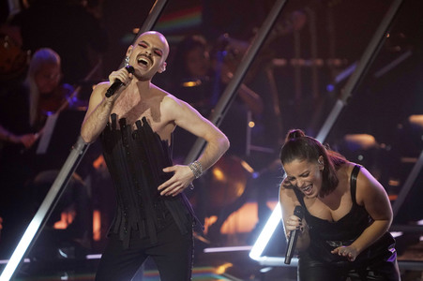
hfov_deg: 4.7
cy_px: 140
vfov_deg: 3.1
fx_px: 5131
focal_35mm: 437
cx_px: 212
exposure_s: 1/320
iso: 4000
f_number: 6.3
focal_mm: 437
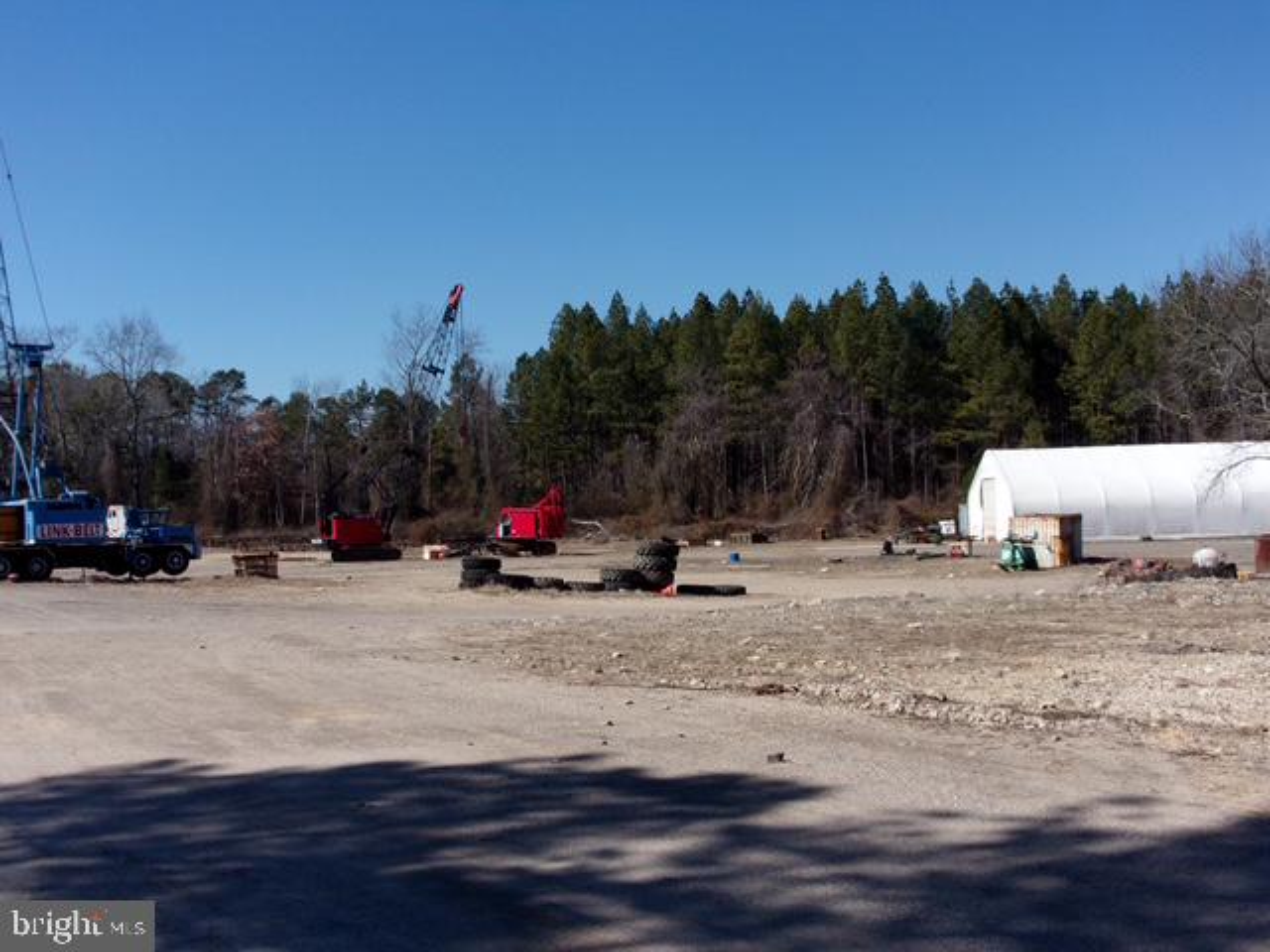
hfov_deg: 43.9
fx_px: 1578
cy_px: 476
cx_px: 635
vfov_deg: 33.6
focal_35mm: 43
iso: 80
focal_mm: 7.8
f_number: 12.5
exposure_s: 1/125
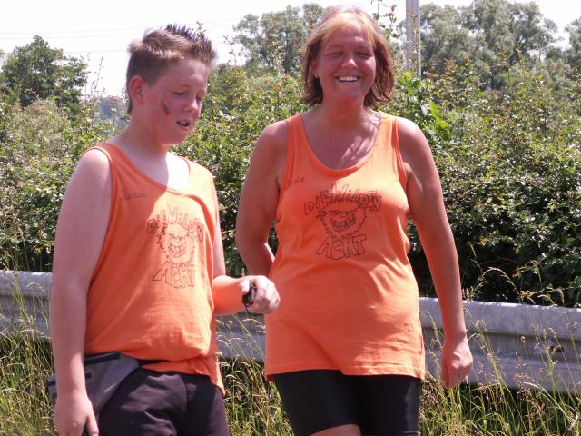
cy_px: 218
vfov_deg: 11.4
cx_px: 290
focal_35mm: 130
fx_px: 2182
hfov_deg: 15.2
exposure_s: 1/320
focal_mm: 21.23
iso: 50
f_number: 4.5
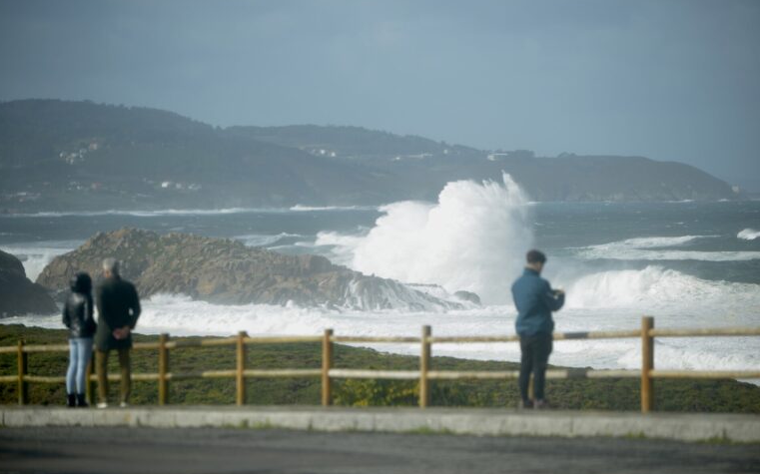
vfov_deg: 9.4
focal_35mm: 139
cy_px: 230
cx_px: 378
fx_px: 2878
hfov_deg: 15.0
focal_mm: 135
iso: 100
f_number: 2.8
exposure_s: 1/1000
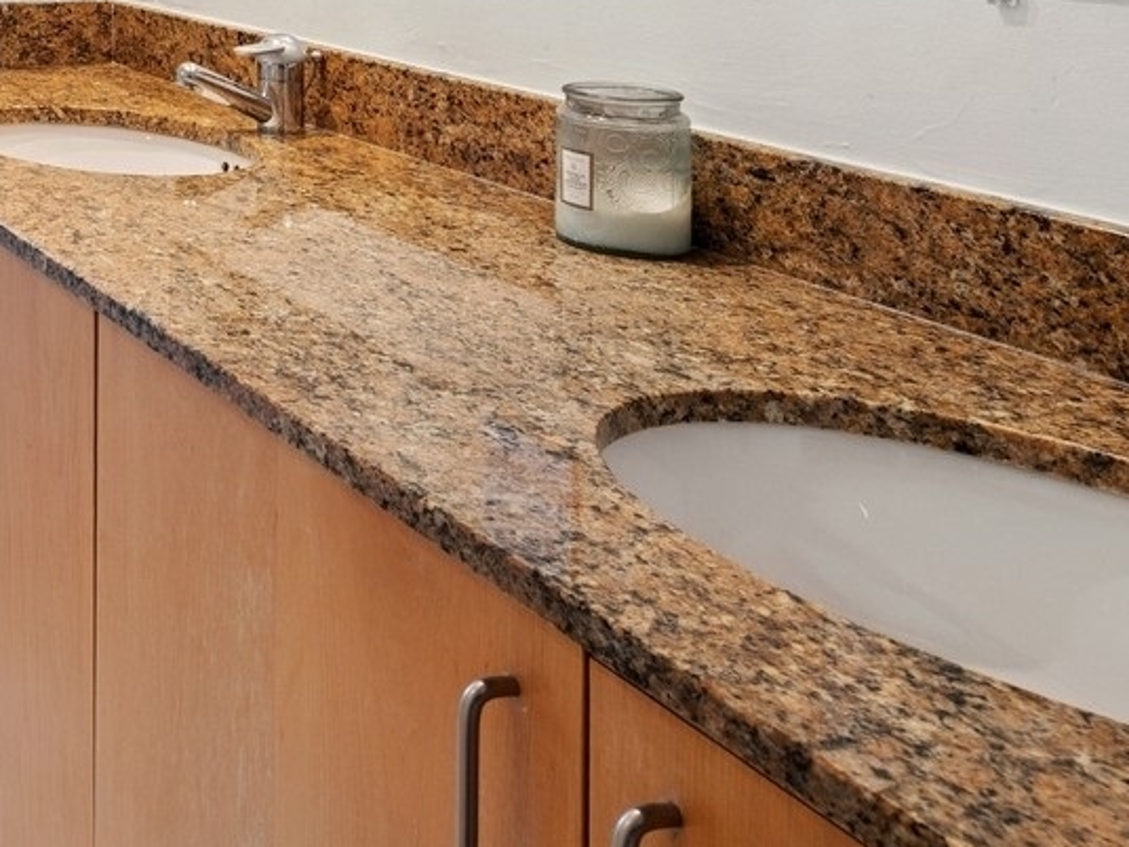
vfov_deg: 29.2
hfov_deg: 31.9
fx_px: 1449
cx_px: -354
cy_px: -101
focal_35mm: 44
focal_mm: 15.5
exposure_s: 1/3
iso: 200
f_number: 9.5
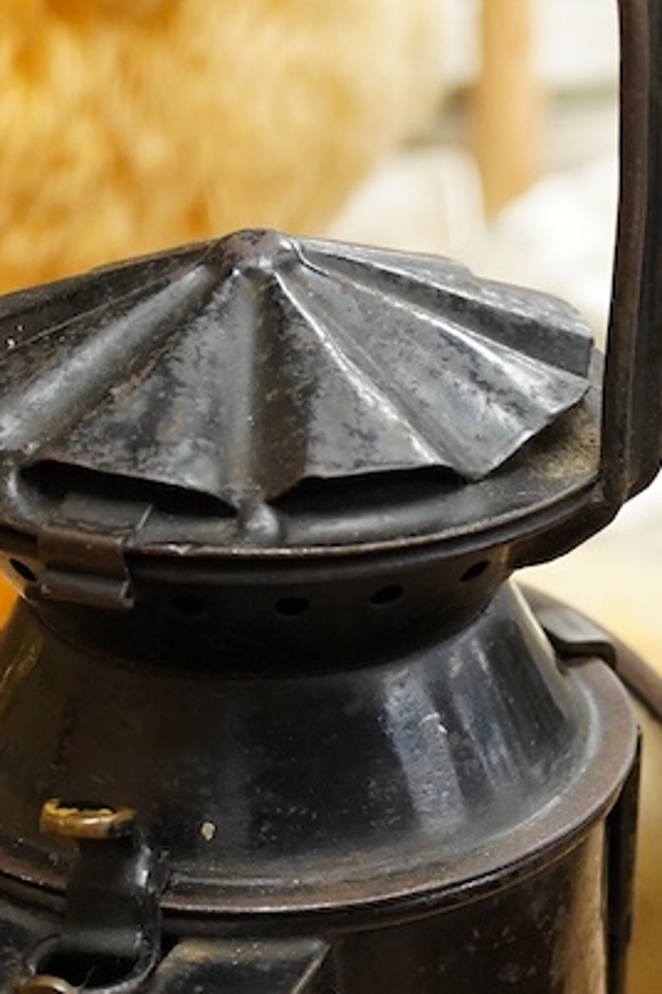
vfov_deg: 16.2
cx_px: 329
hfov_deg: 10.9
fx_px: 3475
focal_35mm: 126
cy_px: 763
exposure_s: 1/320
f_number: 3.5
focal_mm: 30
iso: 3200
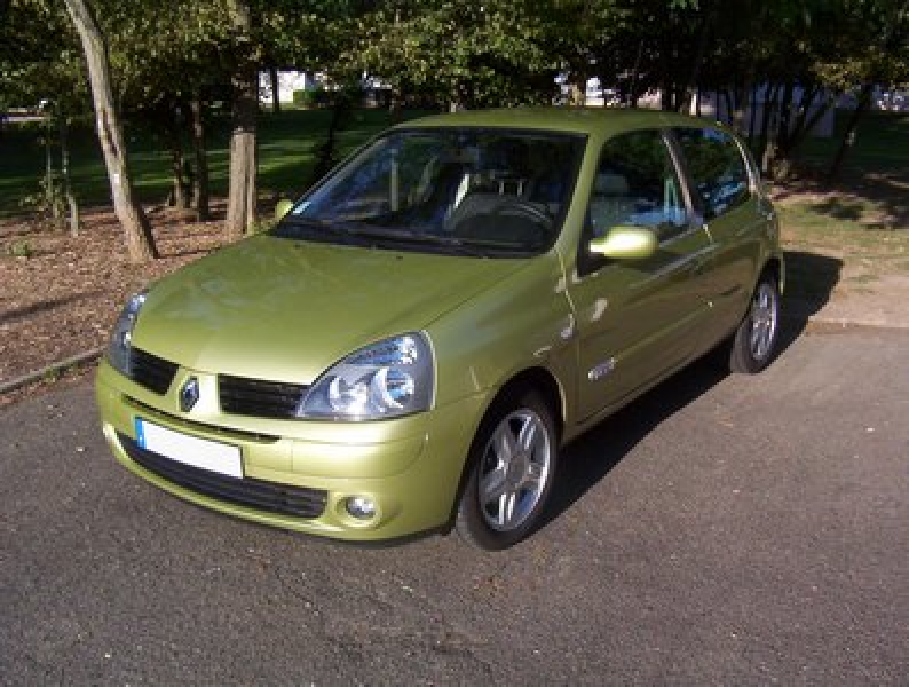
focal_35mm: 36
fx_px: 948
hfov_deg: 51.2
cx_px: 454
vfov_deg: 39.8
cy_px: 344
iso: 100
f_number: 5.24
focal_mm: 5.54
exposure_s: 1/418
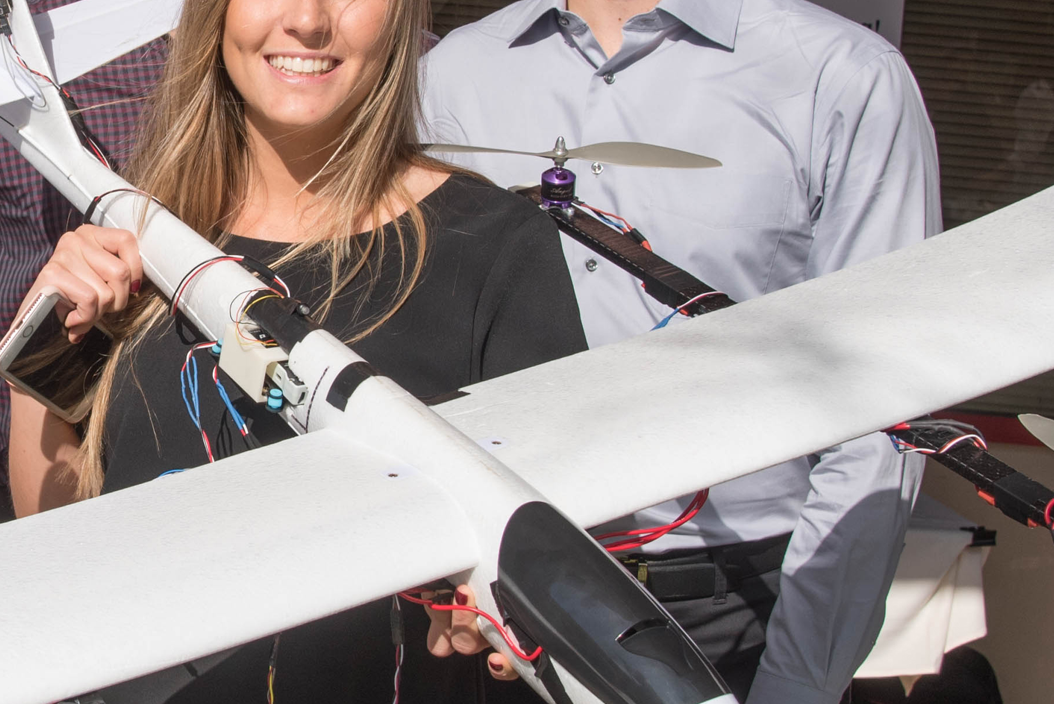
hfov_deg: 23.3
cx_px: 221
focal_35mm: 86
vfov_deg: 15.9
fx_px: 2519
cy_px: 353
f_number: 8
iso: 200
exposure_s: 1/640
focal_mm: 31
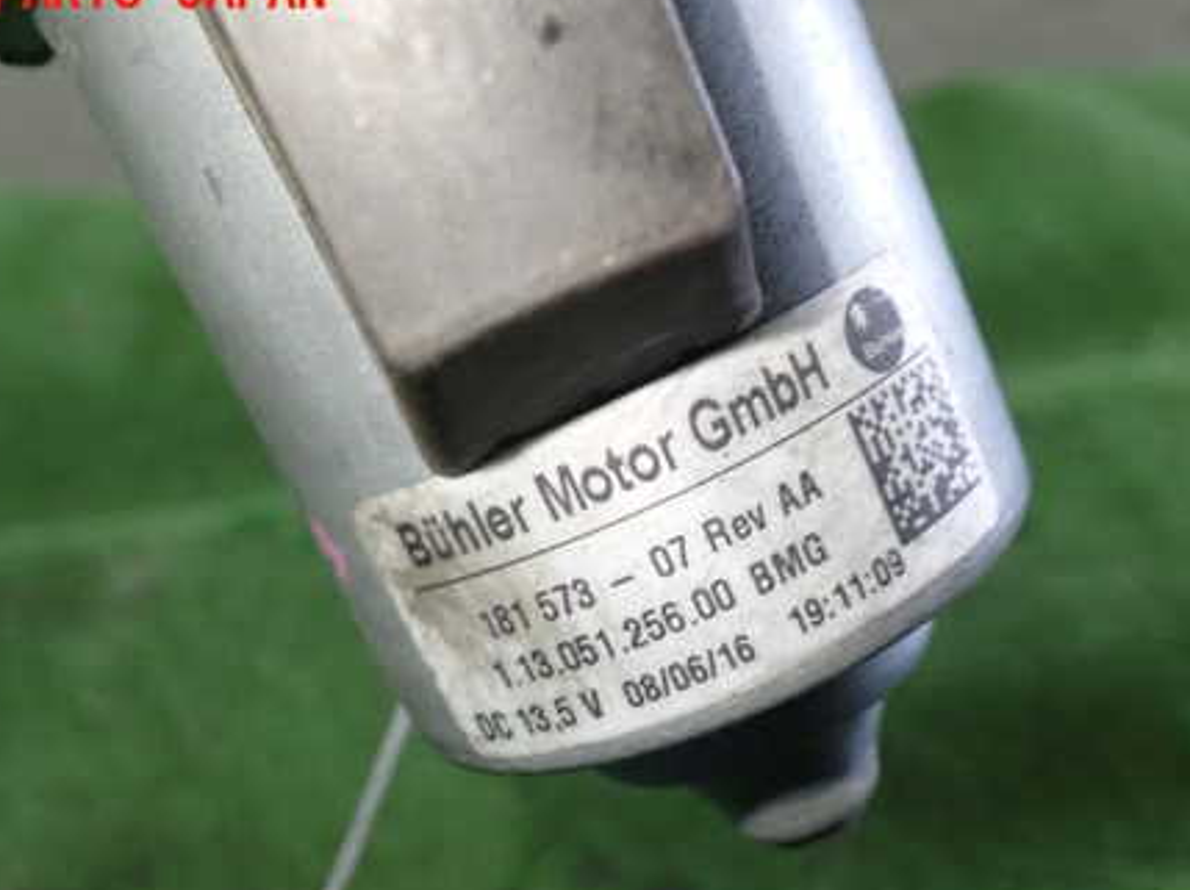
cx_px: 655
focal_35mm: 42
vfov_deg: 34.0
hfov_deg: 44.8
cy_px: 579
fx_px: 1443
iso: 200
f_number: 2.3
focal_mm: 5.4
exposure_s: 1/30
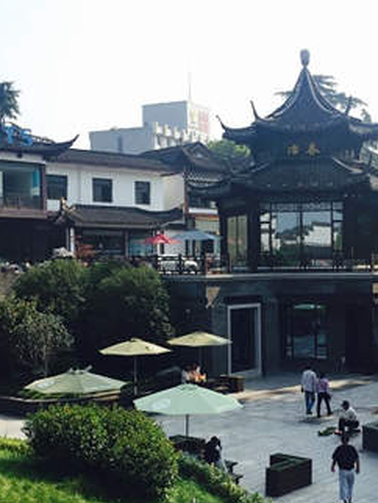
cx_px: 272
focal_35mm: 54
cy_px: 303
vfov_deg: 35.4
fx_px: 785
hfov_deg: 26.8
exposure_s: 1/1014
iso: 32
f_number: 2.2
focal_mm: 4.15
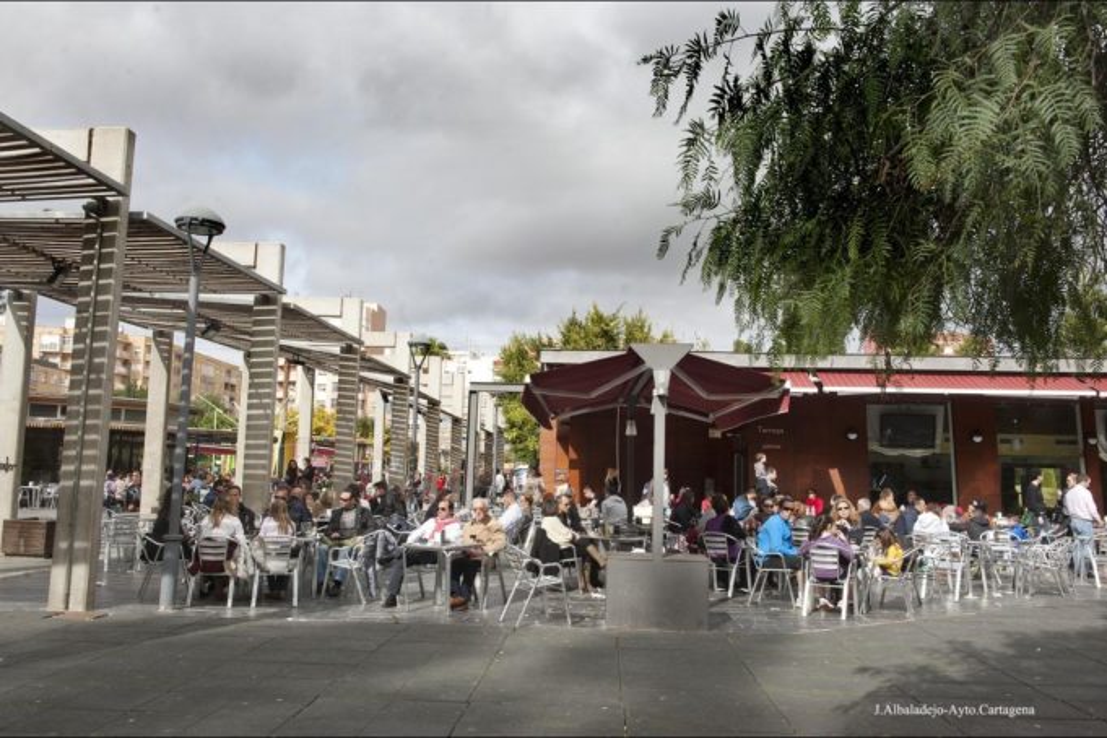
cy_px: 369
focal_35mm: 31
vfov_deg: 42.3
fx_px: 953
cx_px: 554
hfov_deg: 60.3
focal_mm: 31
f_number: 10
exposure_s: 1/250
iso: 200
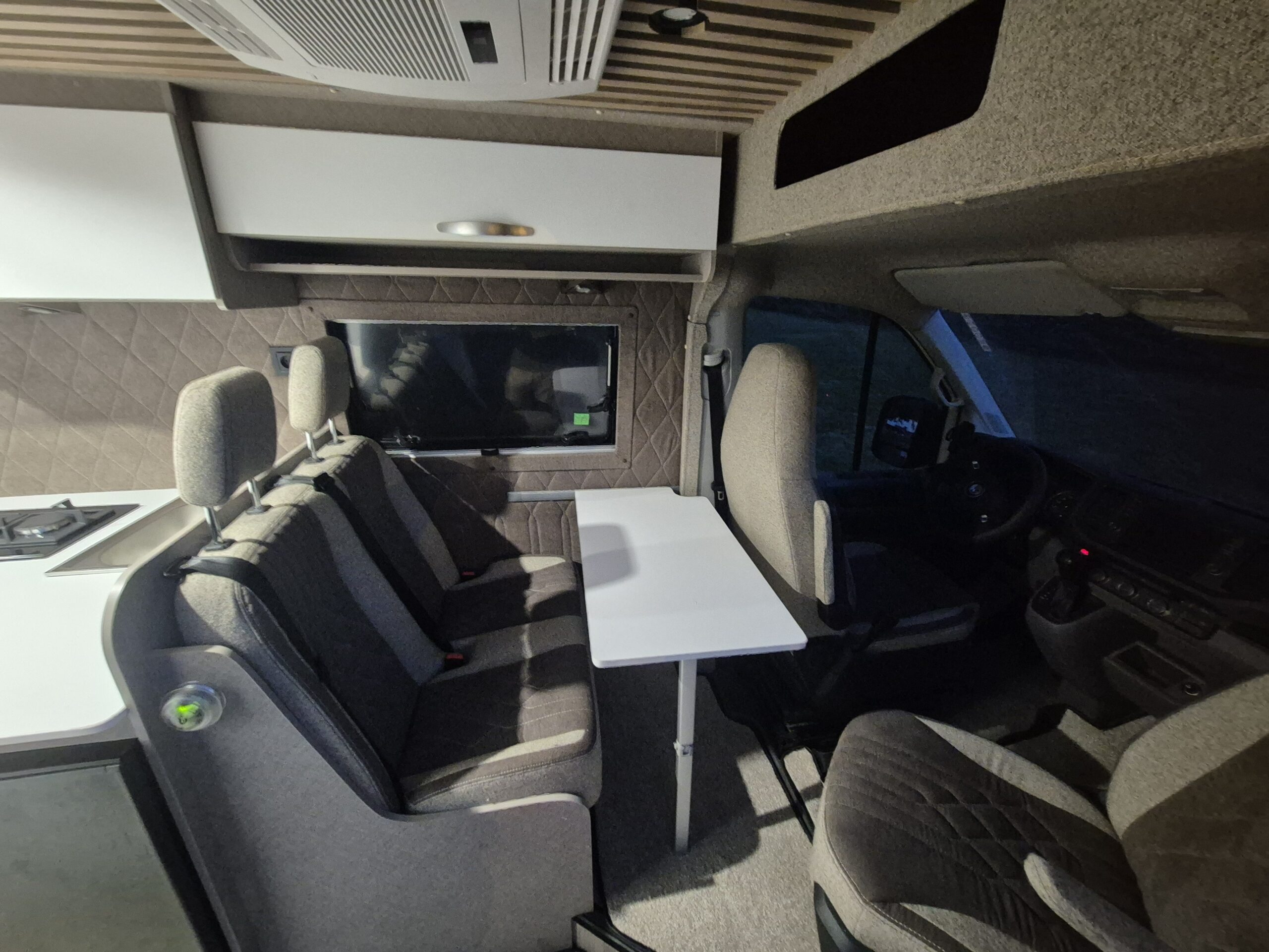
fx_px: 477
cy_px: 476
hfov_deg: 106.2
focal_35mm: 13
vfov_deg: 89.9
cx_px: 634
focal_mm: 2.2
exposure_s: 1/25
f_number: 2.2
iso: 1600
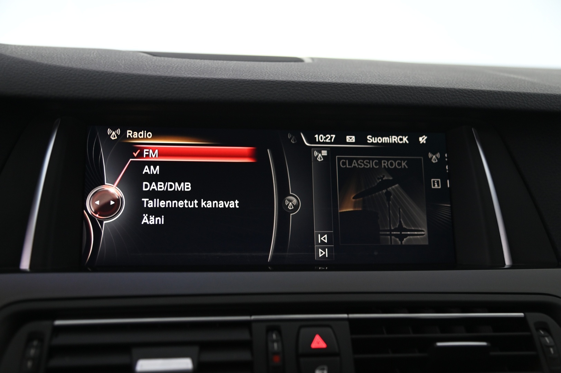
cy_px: 186
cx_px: 280
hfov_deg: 41.1
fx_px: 747
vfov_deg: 28.0
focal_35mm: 48
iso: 2000
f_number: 4
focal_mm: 48
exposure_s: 1/30
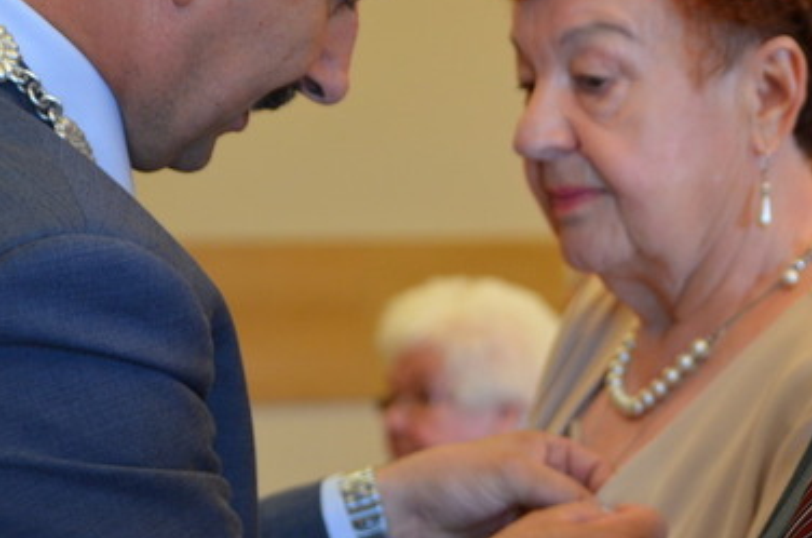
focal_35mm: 156
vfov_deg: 8.7
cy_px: 130
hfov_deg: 13.1
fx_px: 3510
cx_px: 646
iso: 800
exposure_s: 1/60
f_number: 4
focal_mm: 55
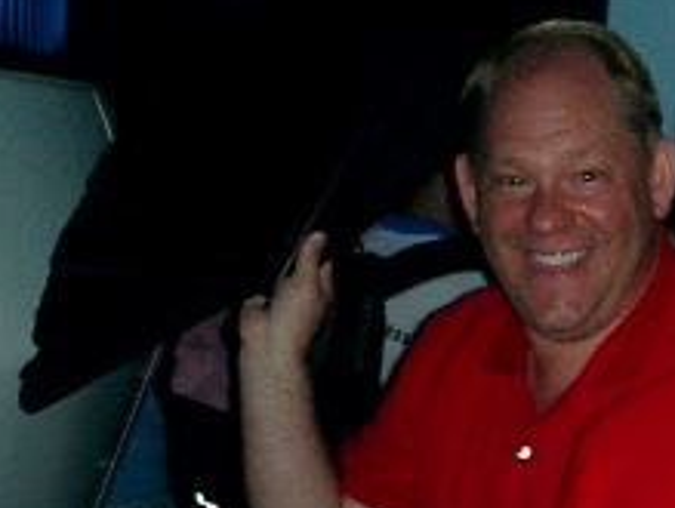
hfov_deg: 17.8
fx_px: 2051
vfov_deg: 13.9
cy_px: 523
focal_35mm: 105
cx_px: 808
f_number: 3.2
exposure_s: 1/30
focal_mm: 7.5
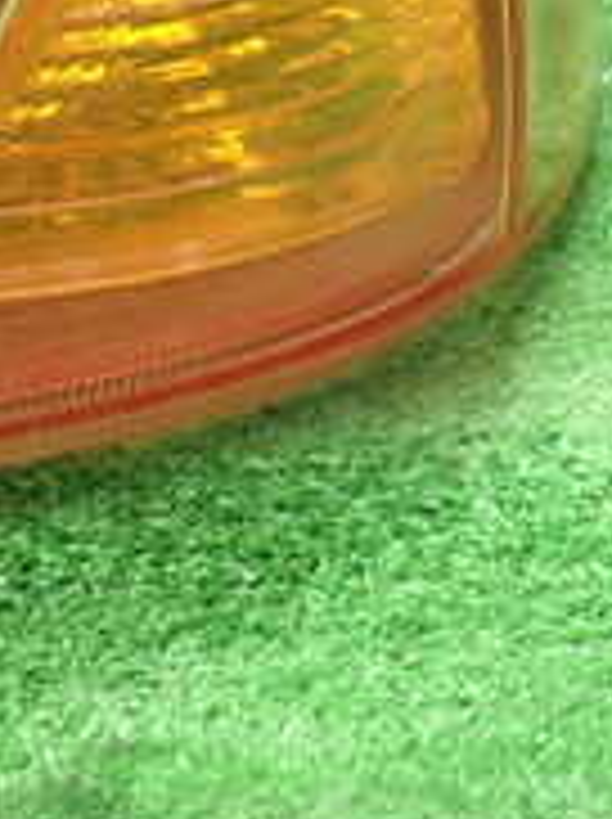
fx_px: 2339
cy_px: 58
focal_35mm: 99
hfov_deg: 13.7
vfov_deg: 19.4
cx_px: -387
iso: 800
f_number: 2.3
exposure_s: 1/100
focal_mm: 5.5
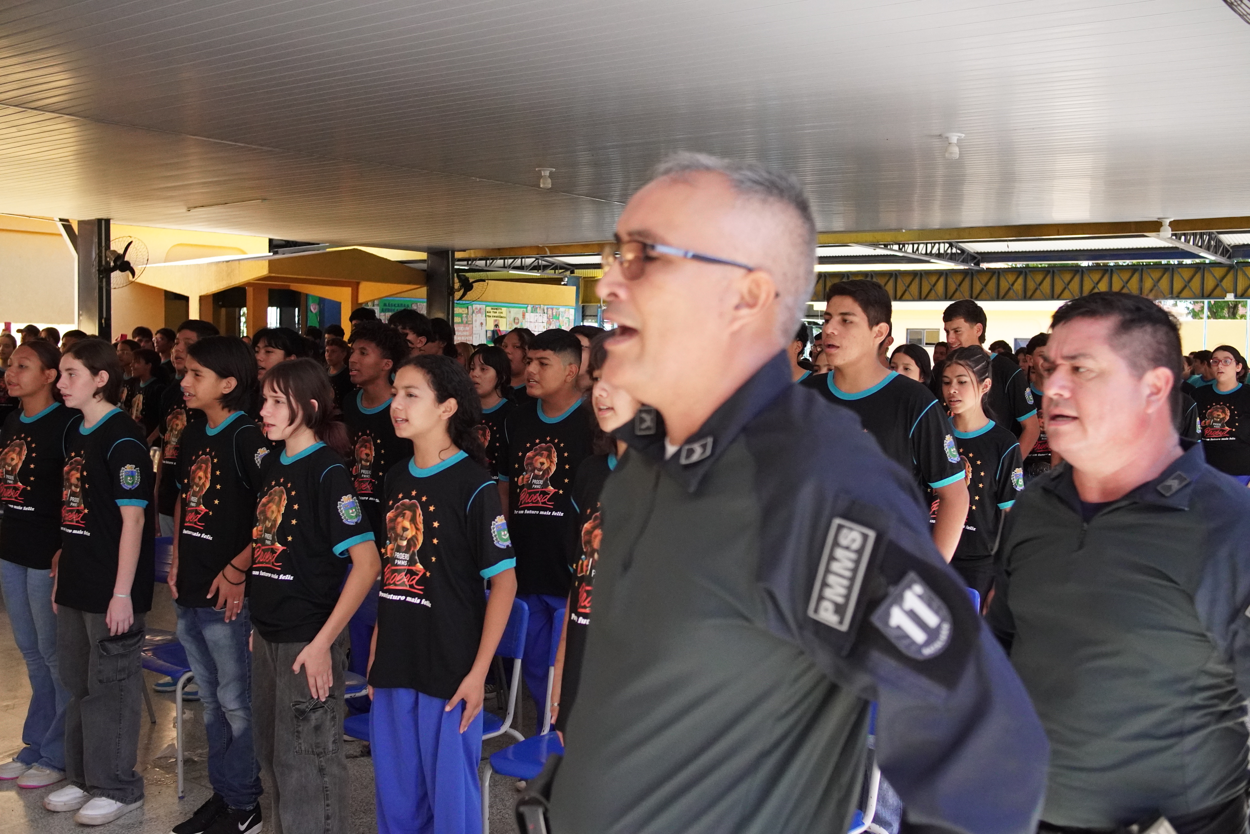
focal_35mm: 34
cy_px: 417
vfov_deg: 38.4
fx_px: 1198
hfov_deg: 55.1
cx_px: 625
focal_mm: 23
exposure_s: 1/4000
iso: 4000
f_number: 3.2
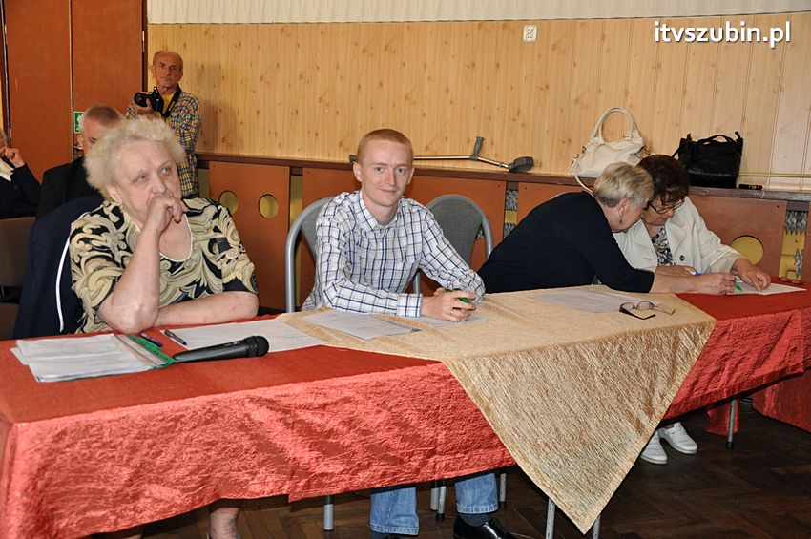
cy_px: 270
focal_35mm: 38
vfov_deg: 35.4
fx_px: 844
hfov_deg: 51.3
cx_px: 406
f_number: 4
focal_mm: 25
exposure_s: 1/60
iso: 800
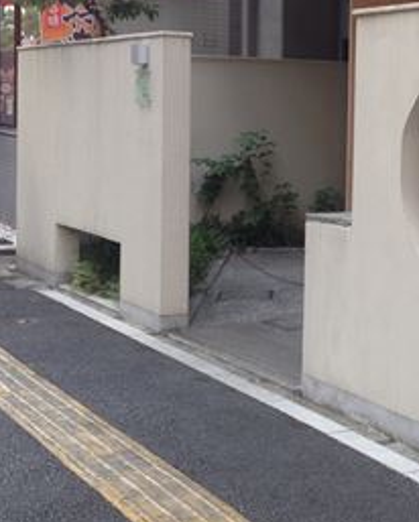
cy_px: 177
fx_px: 1316
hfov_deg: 17.7
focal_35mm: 85
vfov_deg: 22.4
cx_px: 419
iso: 50
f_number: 2.4
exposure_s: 1/60
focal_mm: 4.28
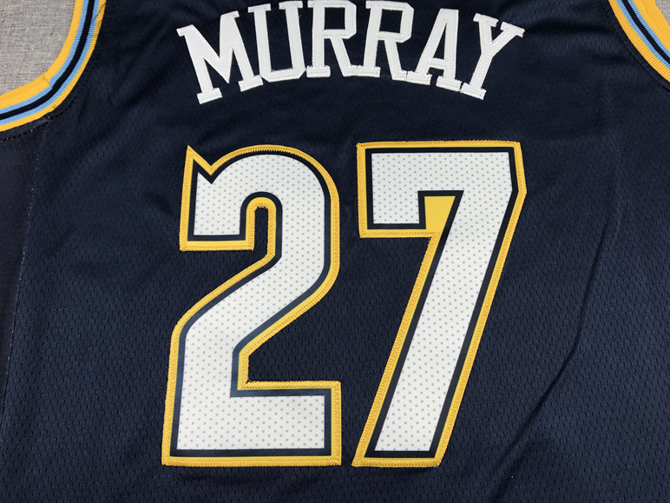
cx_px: 345
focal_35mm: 29
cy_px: 248
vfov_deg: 48.2
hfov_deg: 61.6
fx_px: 561
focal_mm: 3.99
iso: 25
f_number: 1.8
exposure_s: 1/50
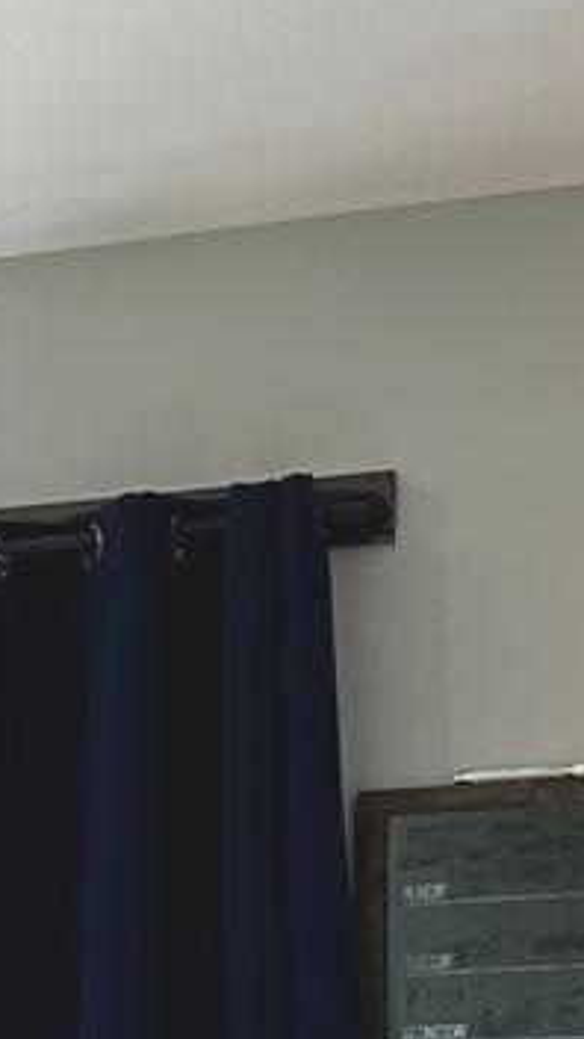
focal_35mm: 152
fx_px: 4184
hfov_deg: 6.0
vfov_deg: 13.5
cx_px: -2141
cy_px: 1449
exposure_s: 1/120
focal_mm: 6.86
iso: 64
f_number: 1.78
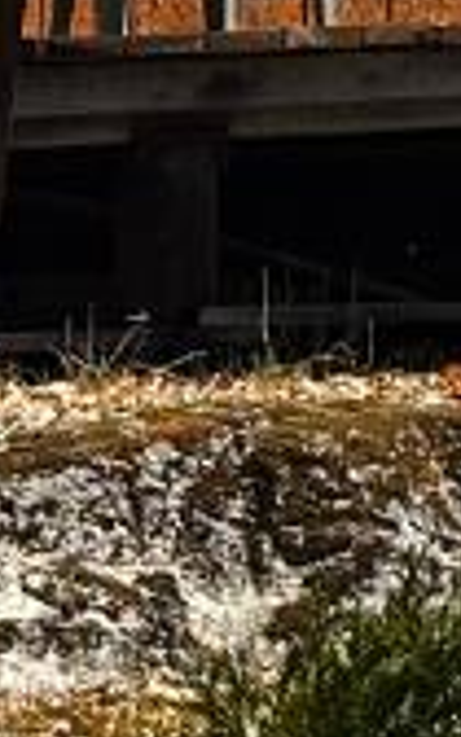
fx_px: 4563
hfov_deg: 4.6
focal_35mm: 227
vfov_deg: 8.8
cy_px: -704
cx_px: 2538
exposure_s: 1/1988
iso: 80
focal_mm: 6.86
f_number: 1.78
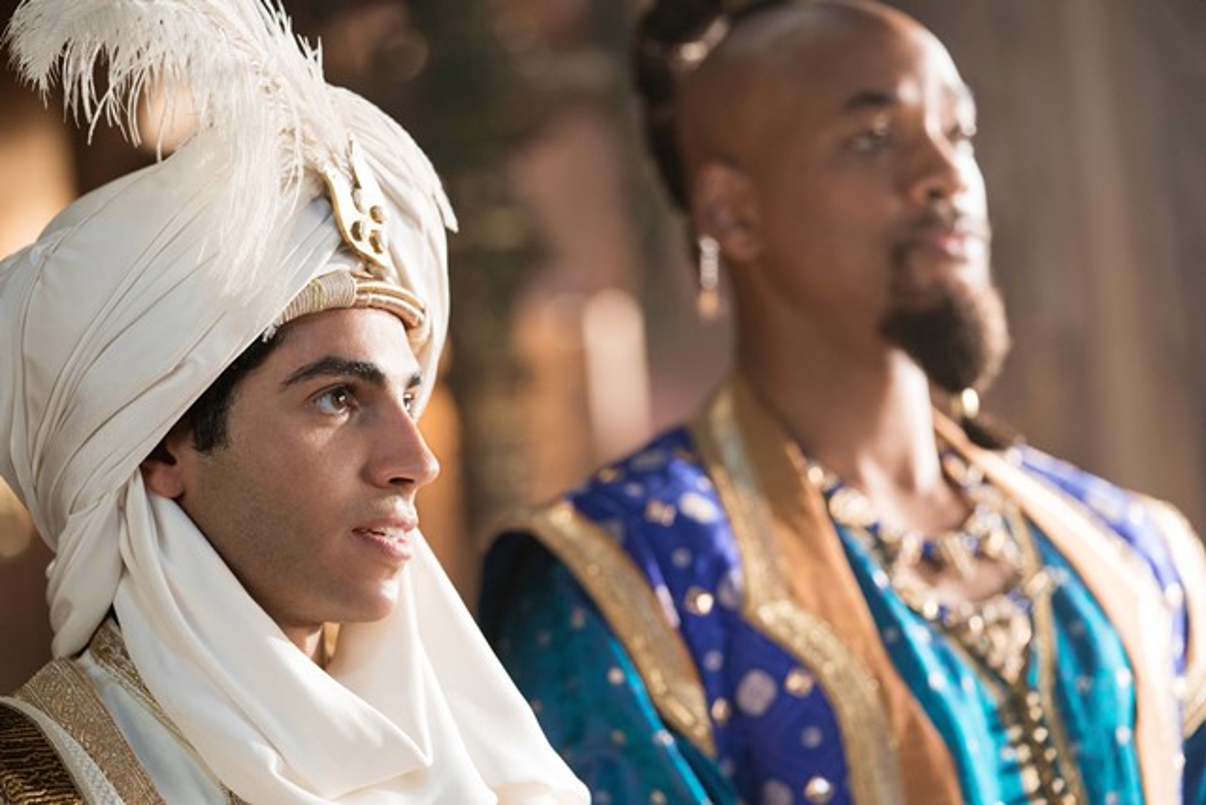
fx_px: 4021
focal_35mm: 120
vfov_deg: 11.4
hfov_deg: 17.1
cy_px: 402
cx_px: 603
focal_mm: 120
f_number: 3.5
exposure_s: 1/200
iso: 2000
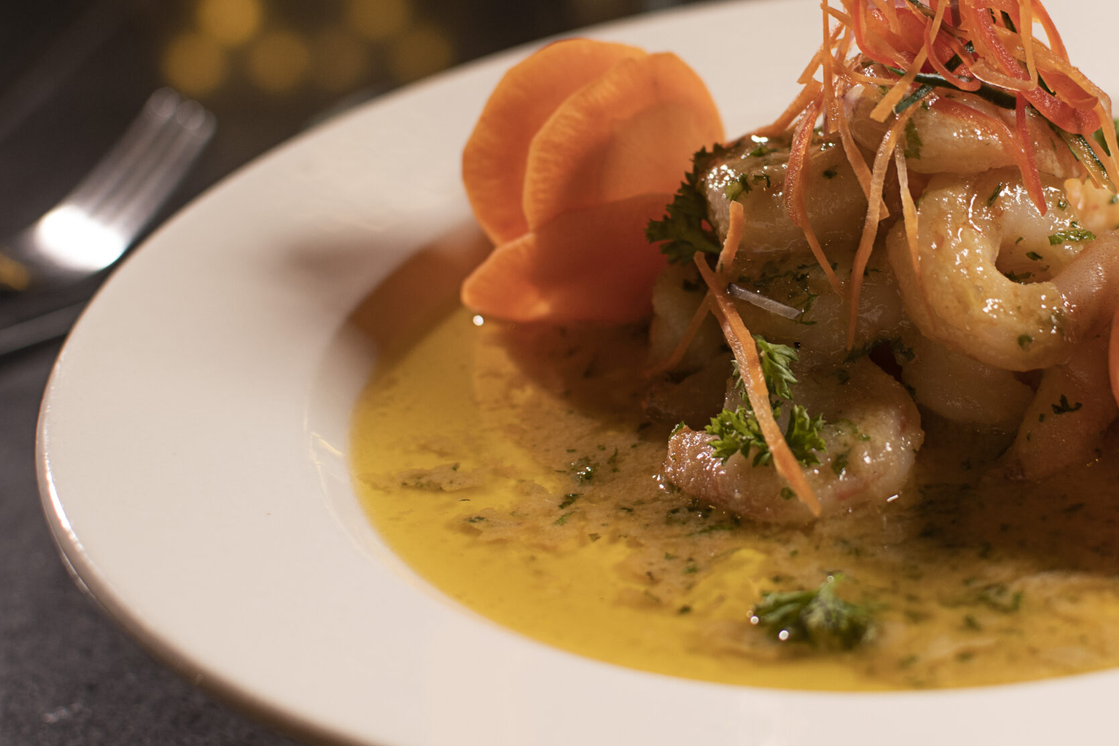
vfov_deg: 17.0
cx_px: 817
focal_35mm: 80
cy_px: 219
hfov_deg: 25.1
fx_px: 2487
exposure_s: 1/60
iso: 250
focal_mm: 35
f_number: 2.8
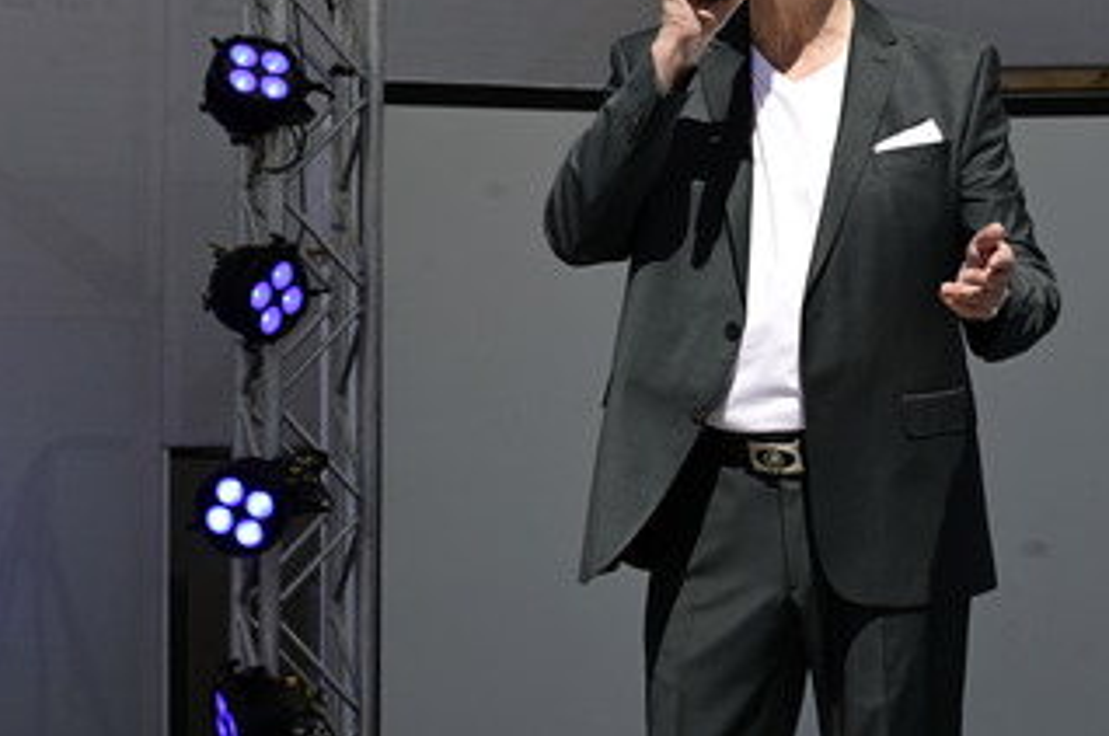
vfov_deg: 11.2
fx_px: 3753
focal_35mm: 122
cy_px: 216
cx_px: 755
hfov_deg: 16.8
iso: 64
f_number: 9
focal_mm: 86
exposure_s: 1/200
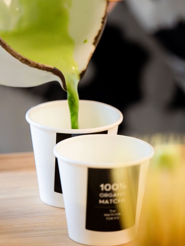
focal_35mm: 402
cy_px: 11
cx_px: 85
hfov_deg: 3.7
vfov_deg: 4.9
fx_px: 2866
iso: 6400
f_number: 2.8
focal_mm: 140
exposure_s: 1/640
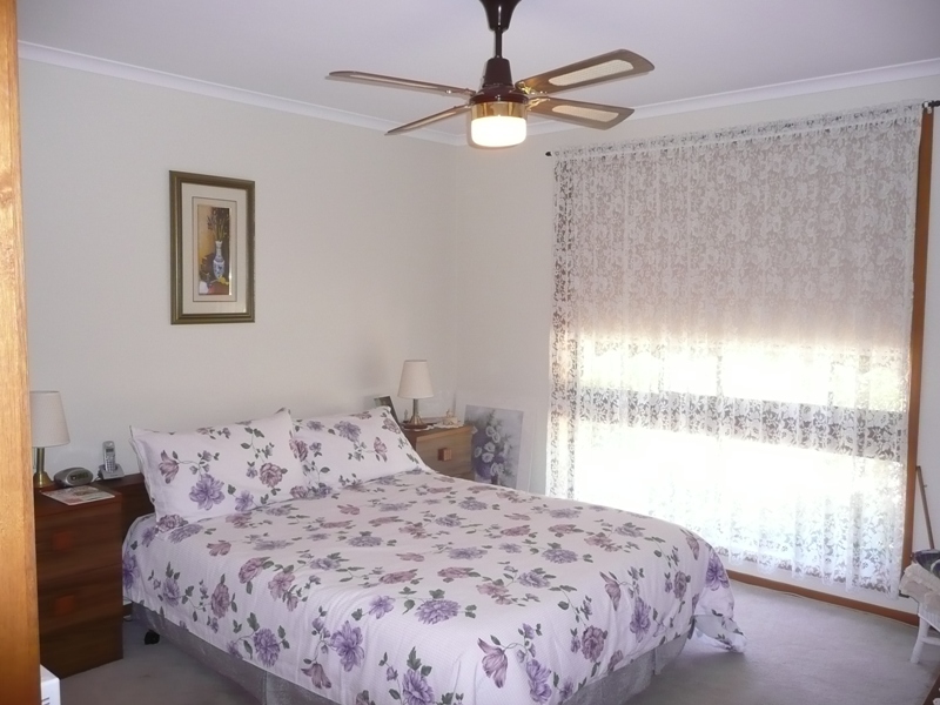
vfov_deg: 49.7
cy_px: 352
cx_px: 470
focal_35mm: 28
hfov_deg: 63.4
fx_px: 760
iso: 250
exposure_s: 1/30
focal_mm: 4.6
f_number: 3.3
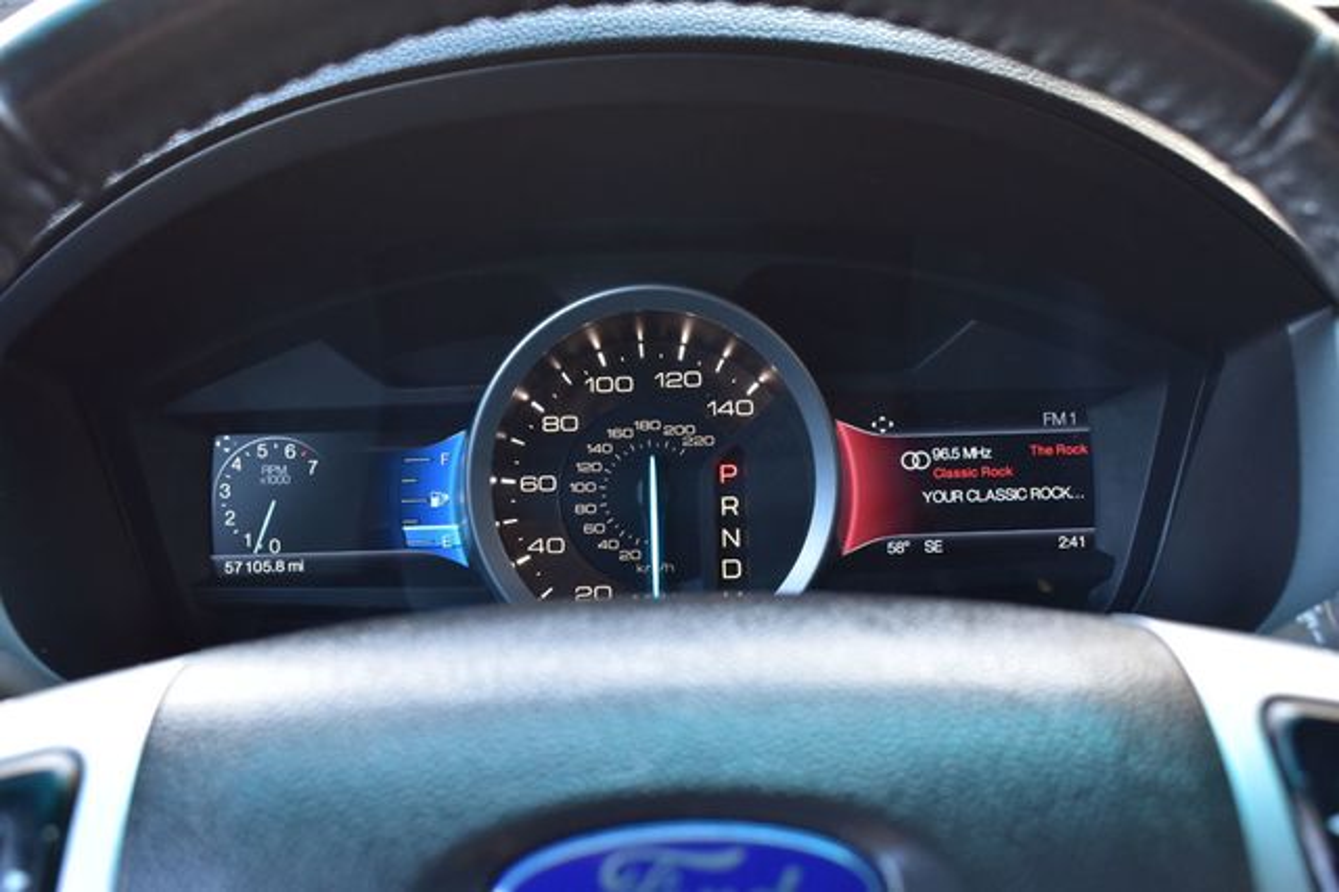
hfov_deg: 45.0
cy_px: 446
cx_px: 670
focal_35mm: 44
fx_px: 1617
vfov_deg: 30.8
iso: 400
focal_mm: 29
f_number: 7.1
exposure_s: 1/30
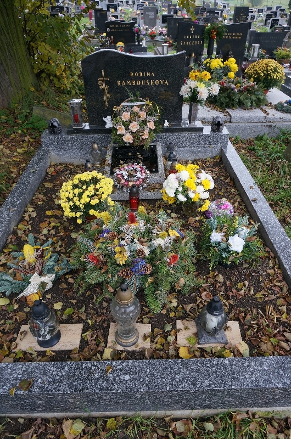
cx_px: 146
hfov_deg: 52.9
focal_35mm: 24
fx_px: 292
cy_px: 220
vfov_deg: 73.8
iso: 400
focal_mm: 16
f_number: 5
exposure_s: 1/100
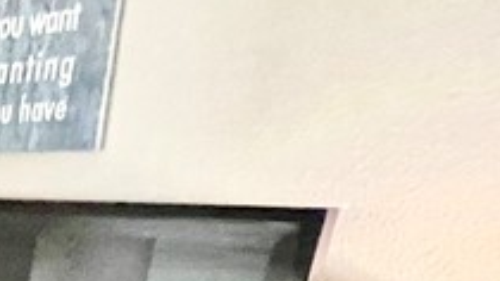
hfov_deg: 18.0
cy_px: 391
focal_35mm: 69
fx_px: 915
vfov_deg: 16.3
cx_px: -548
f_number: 1.8
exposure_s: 1/40
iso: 1000
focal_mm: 1.57
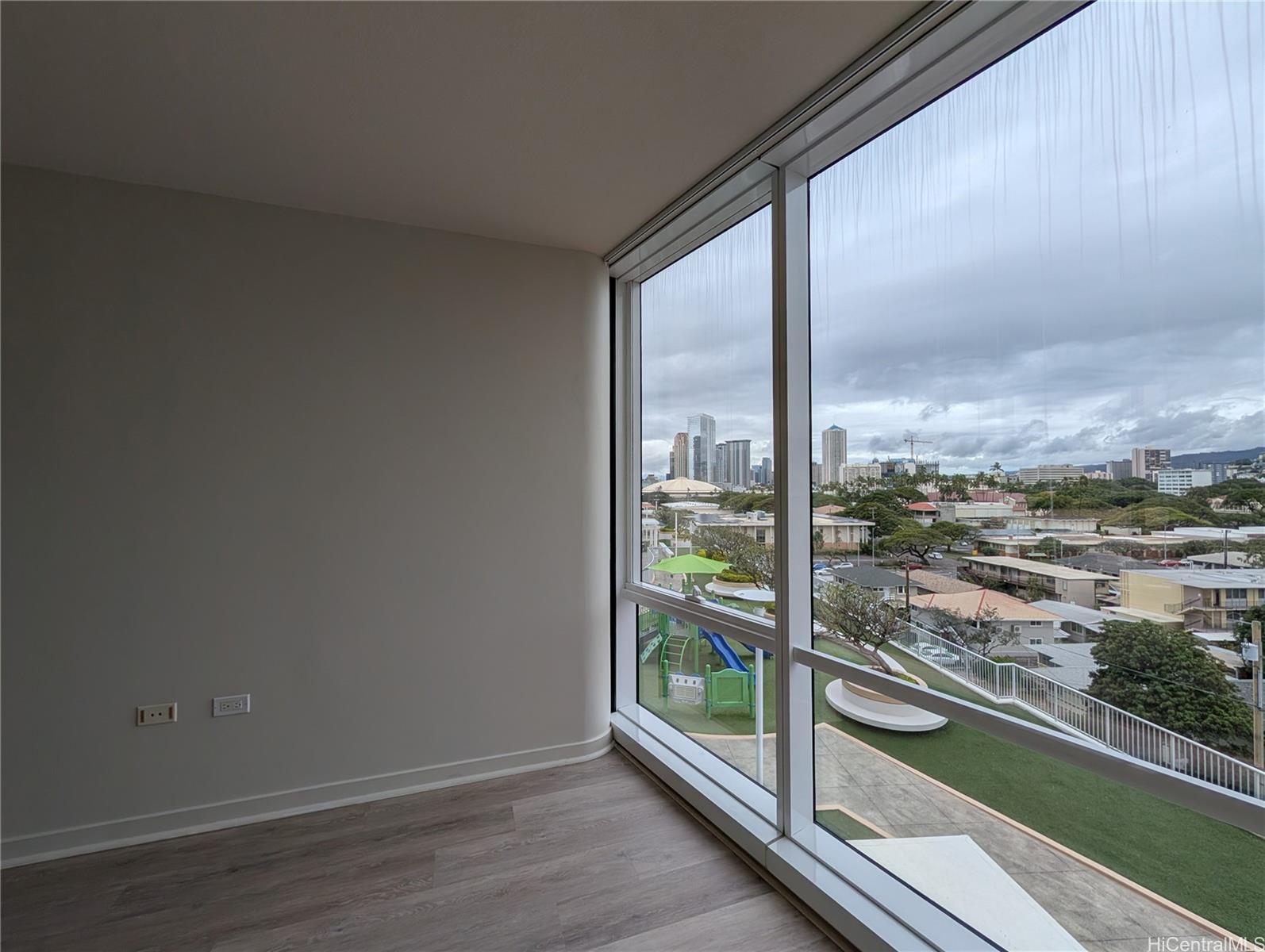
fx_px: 439
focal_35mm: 12
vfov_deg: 94.6
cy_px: 476
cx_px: 632
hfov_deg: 110.5
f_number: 1.7
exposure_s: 1/1195
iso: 57
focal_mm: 2.02
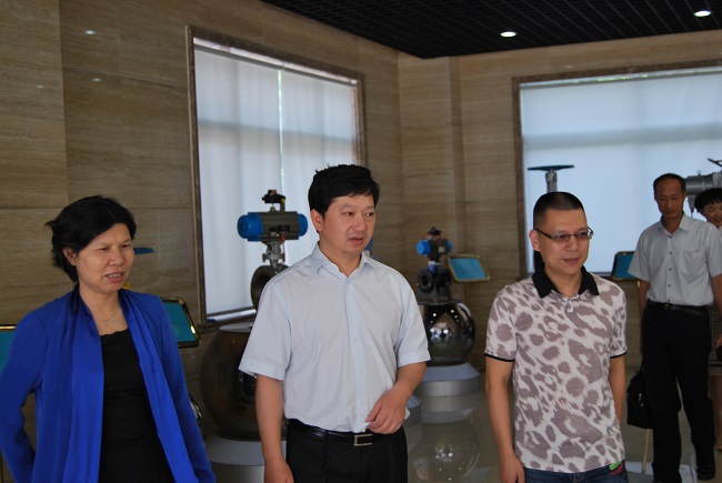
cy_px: 242
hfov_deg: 38.8
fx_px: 1024
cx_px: 361
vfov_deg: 26.6
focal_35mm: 51
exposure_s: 1/60
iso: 200
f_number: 4.5
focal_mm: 34
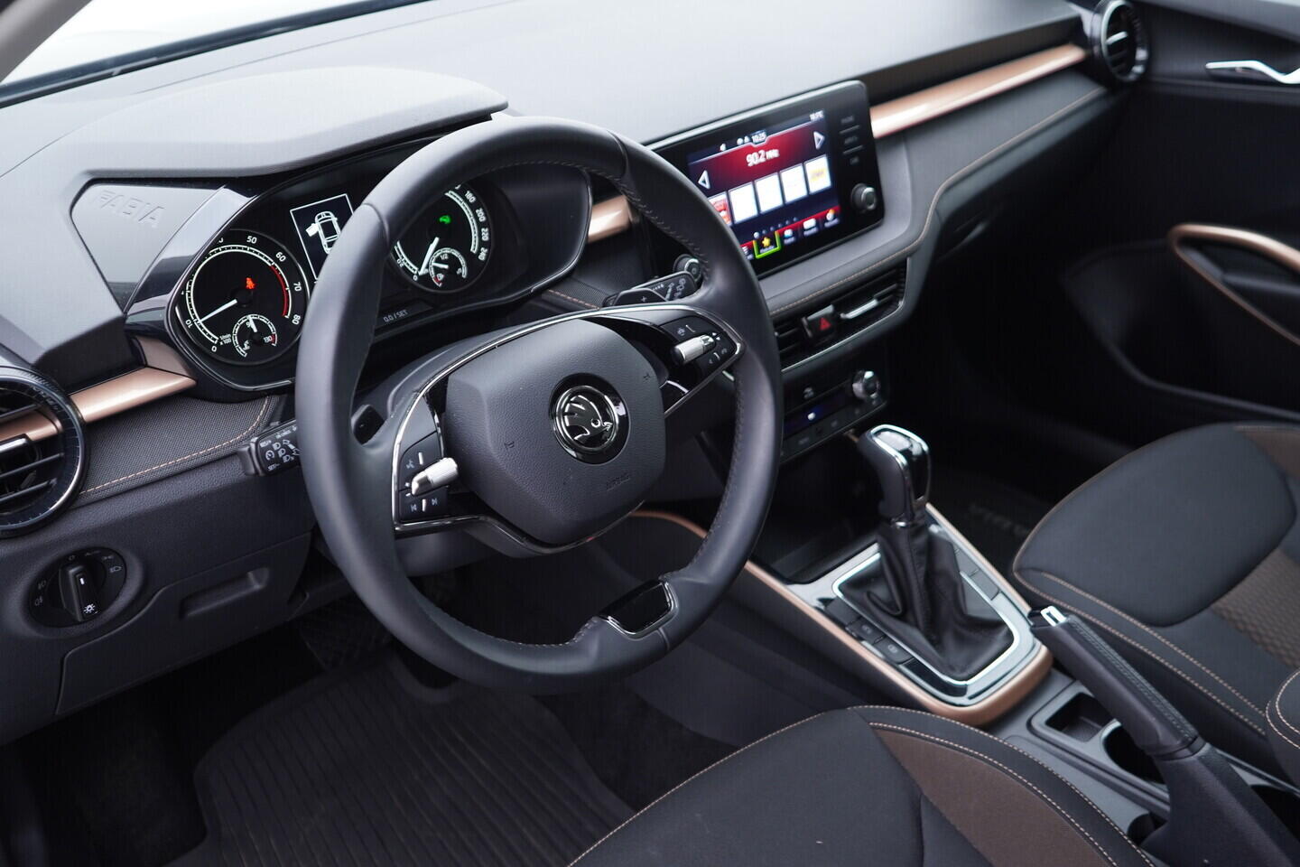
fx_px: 1300
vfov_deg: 36.9
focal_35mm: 36
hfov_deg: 53.1
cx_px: 650
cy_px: 434
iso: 250
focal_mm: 24
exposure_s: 1/40
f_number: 2.8
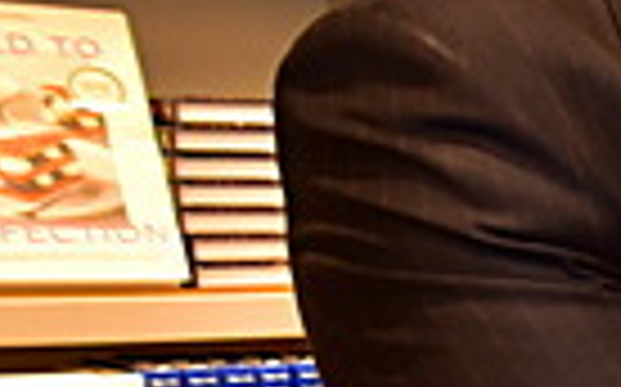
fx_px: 2401
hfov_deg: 10.7
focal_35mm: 142
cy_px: 592
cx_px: 1791
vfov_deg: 9.0
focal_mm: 24
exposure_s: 1/50
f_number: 5
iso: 1600
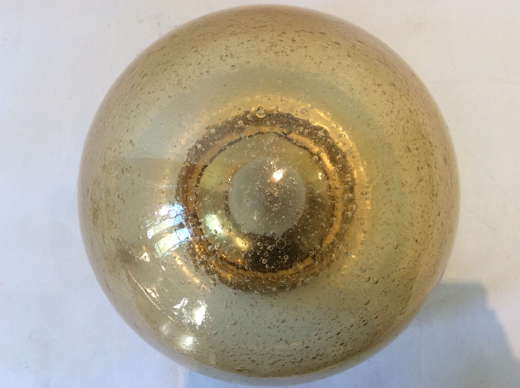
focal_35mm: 32
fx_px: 480
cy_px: 194
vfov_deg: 44.1
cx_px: 260
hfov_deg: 56.9
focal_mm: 3.3
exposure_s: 1/25
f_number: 2.4
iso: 64
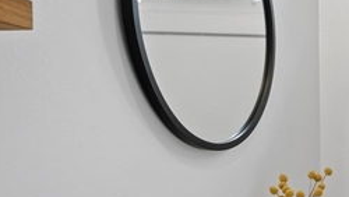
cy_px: 156
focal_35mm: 60
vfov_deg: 19.9
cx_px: 486
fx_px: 556
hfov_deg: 27.3
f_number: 6.3
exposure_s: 1/4
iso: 100
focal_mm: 14
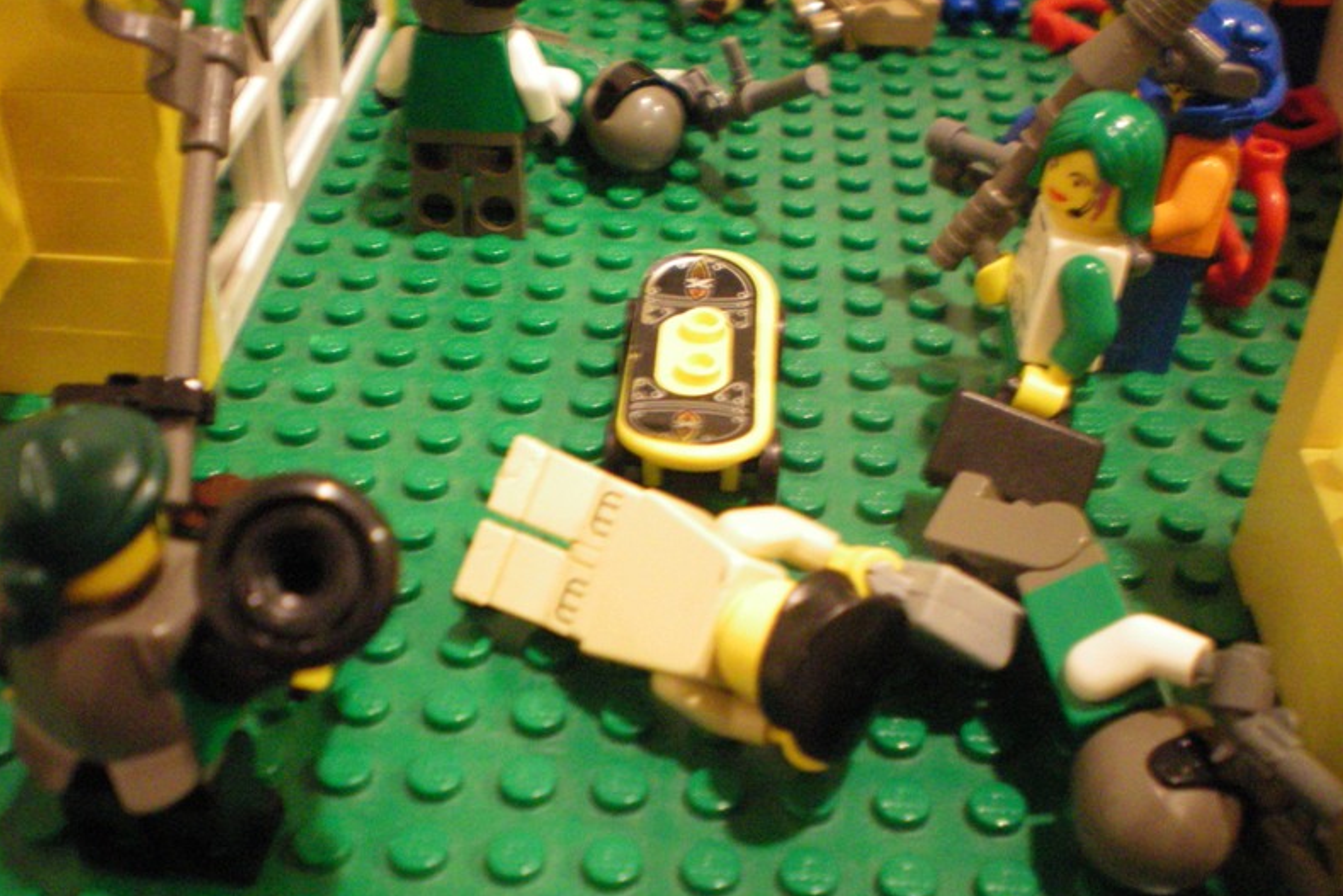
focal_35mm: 40
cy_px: 500
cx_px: 665
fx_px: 1492
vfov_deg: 33.4
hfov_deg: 48.4
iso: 400
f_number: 3.1
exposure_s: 1/8
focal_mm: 6.3
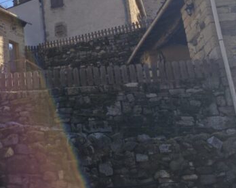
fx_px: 391
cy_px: 33
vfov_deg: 26.5
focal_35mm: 56
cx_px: -4
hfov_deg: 30.9
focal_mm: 6.18
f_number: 1.65
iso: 50
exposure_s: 1/190
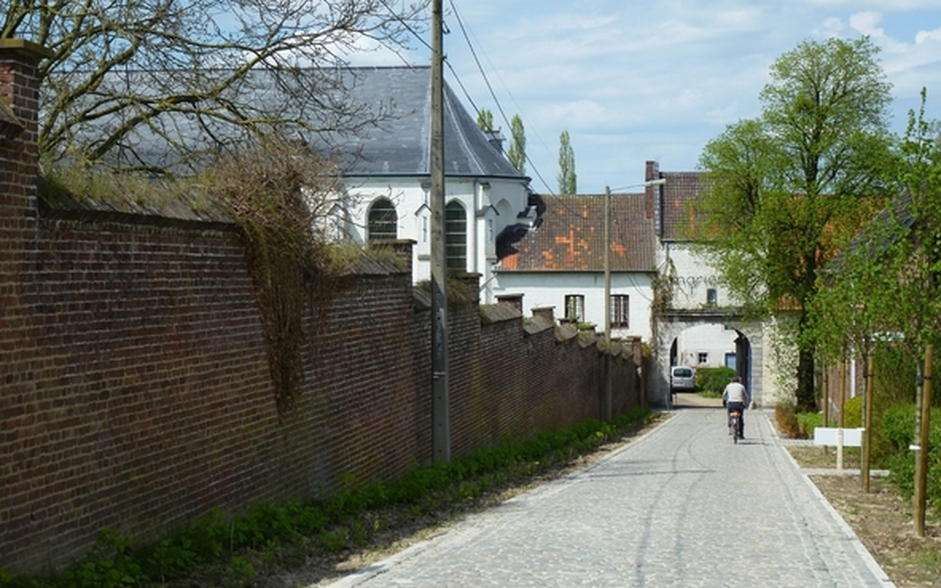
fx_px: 1795
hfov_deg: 29.4
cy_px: 296
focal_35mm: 70
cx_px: 474
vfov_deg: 18.6
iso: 100
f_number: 4.6
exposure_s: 1/800
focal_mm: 11.7
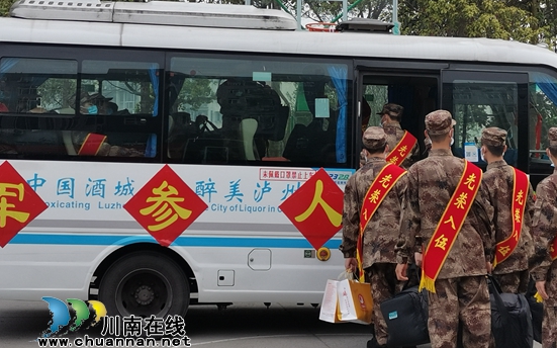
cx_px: 313
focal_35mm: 64
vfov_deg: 20.3
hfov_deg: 32.0
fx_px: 971
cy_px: 130
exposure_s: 1/187
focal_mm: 4.75
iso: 50
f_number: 1.8
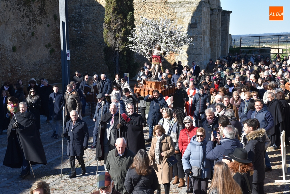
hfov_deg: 26.0
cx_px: 145
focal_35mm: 78
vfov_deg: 17.5
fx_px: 629
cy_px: 97
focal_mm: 52
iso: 200
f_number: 8
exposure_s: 1/250
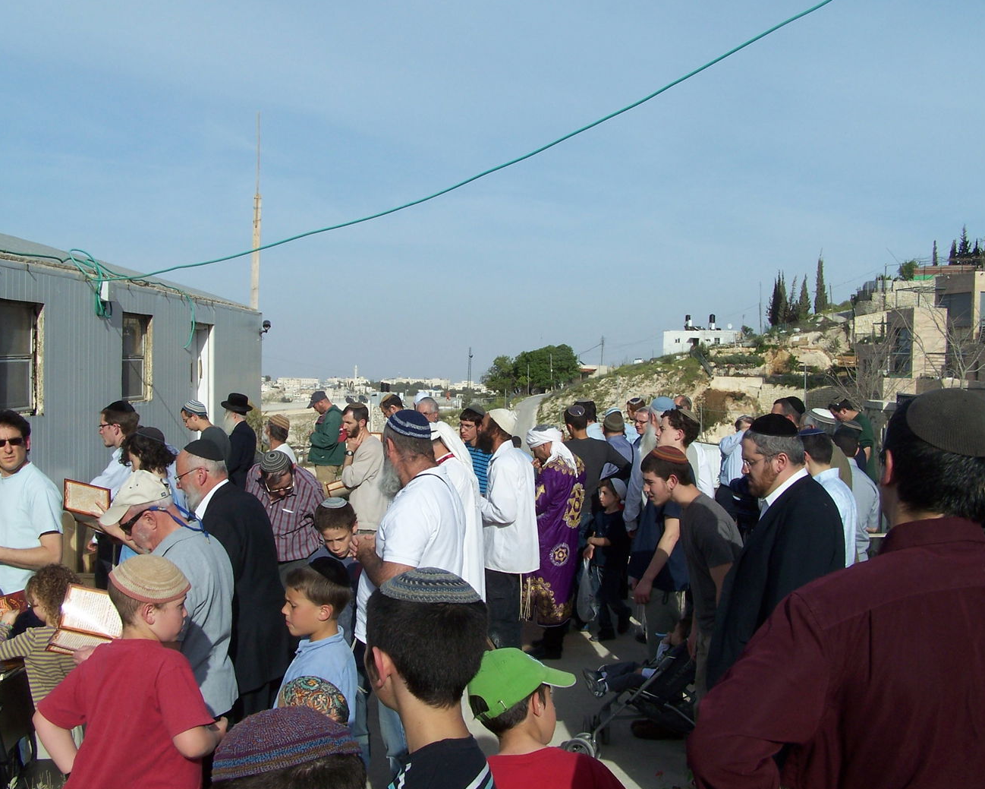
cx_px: 468
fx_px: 1166
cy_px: 397
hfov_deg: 45.8
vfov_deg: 37.4
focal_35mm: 40
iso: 80
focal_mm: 6.3
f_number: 5.6
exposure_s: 1/500
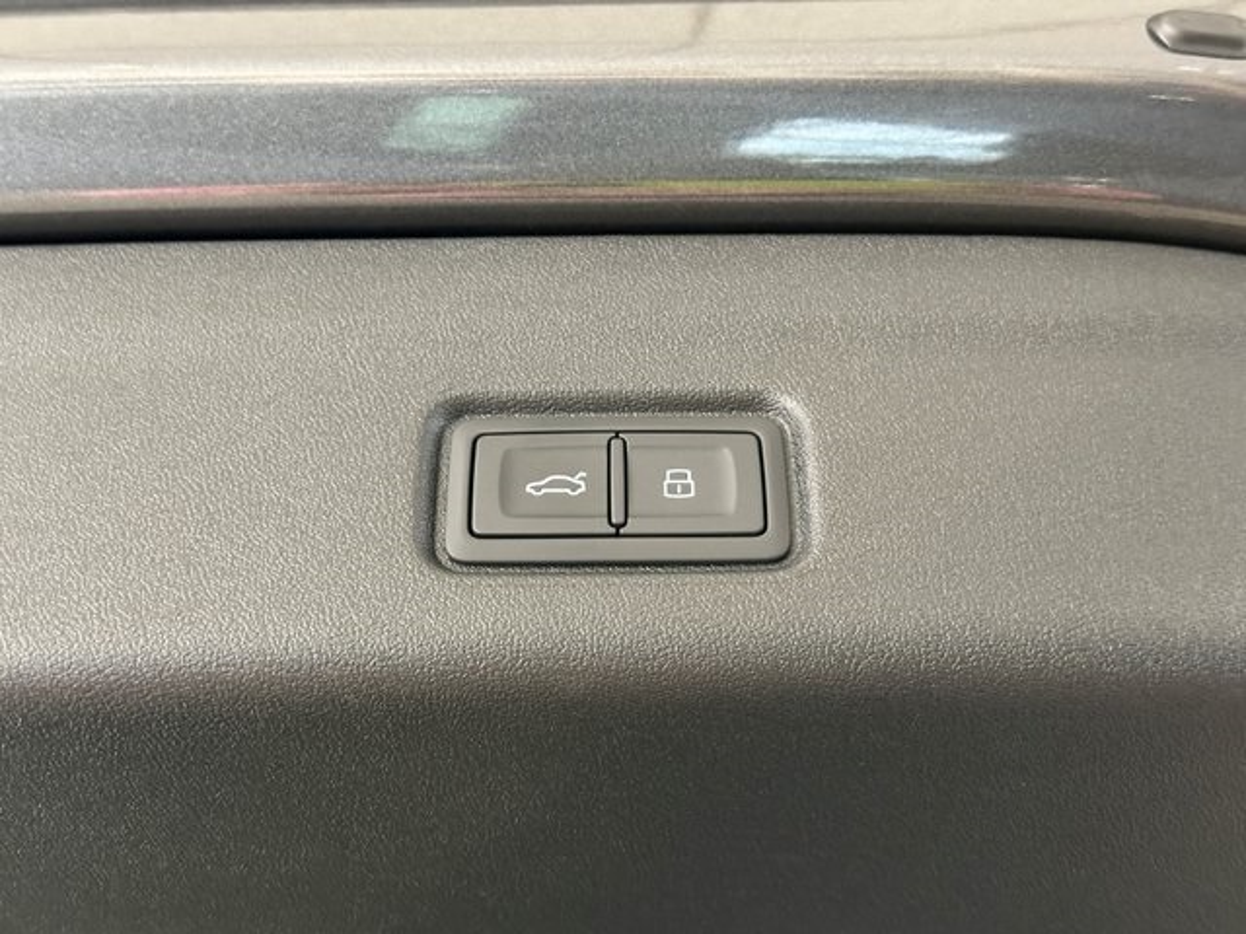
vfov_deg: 30.3
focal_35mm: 48
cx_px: 623
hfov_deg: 39.7
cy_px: 467
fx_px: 1728
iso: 400
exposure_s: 1/40
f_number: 1.78
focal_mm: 6.86
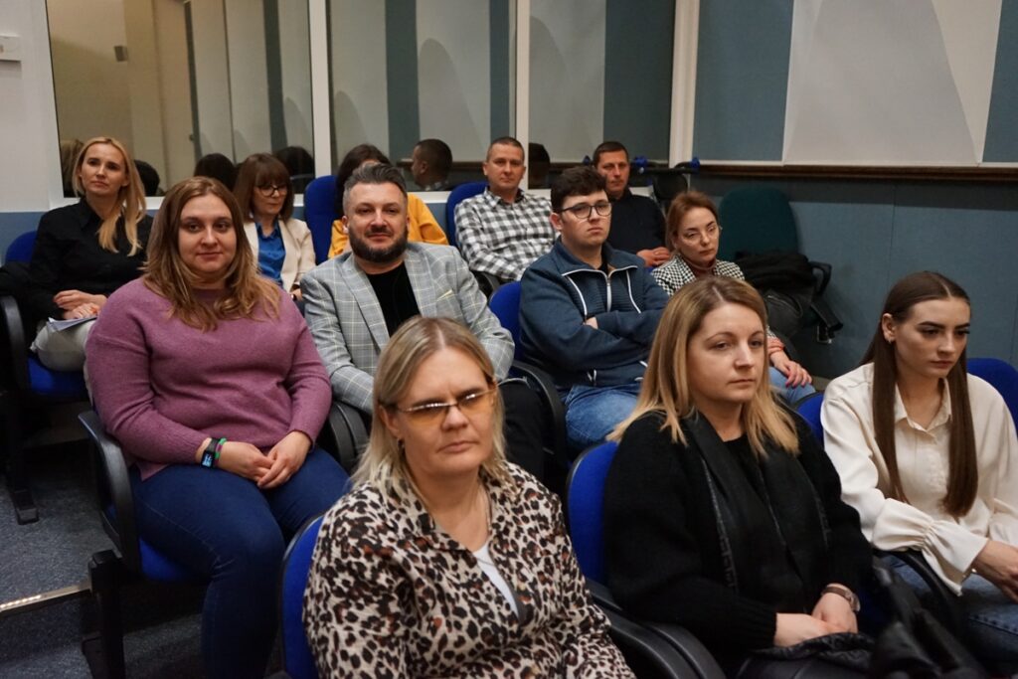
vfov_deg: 43.6
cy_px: 340
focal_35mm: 30
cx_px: 509
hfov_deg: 61.9
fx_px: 848
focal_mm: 30
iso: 6400
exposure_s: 1/125
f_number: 3.5
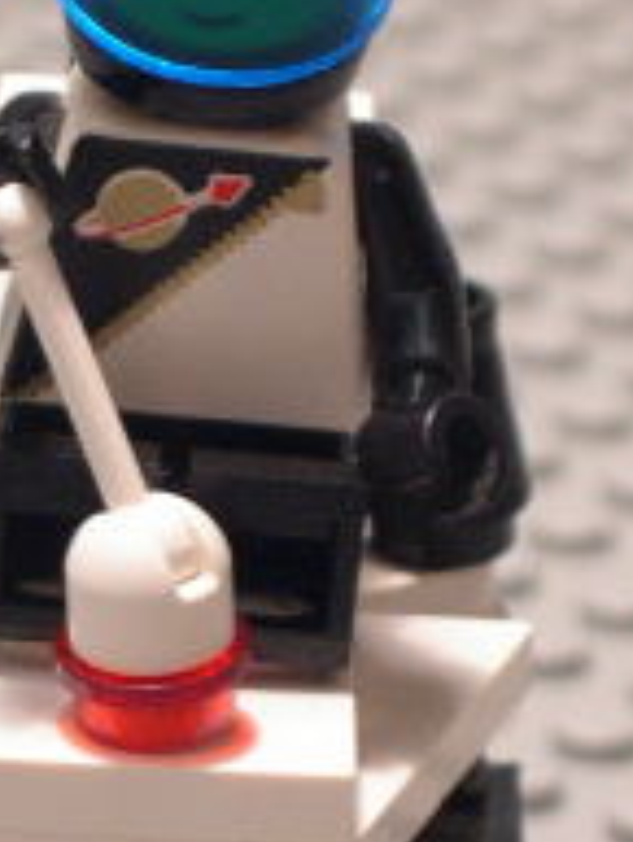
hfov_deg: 4.2
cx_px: 201
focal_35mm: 354
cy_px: 519
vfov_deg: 5.6
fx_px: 8622
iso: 400
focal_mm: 24
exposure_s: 1/14.9
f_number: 4.9
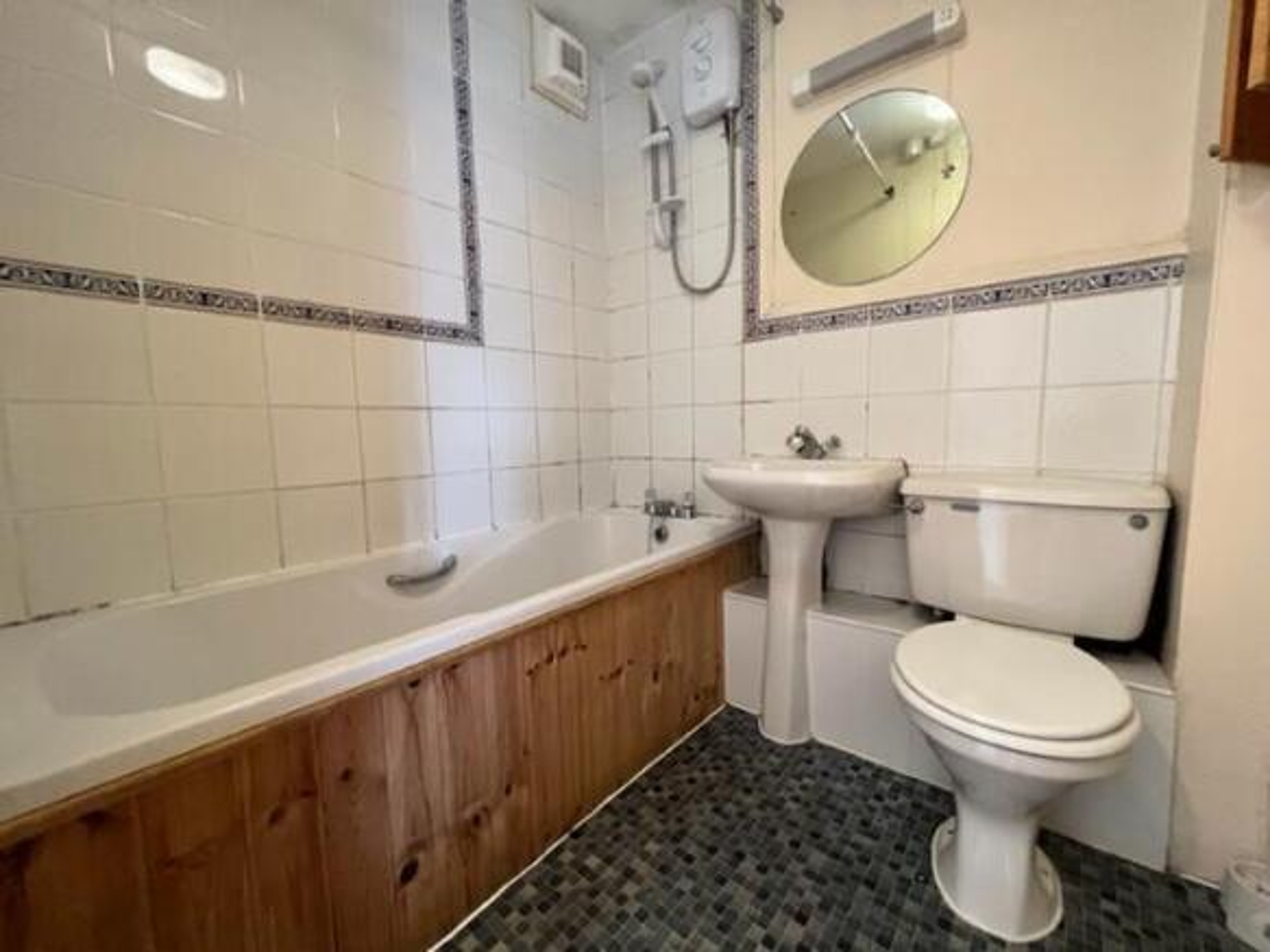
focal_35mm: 13
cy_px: 476
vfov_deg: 89.9
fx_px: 477
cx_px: 635
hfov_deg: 106.2
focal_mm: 1.57
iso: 400
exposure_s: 1/50
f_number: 1.8
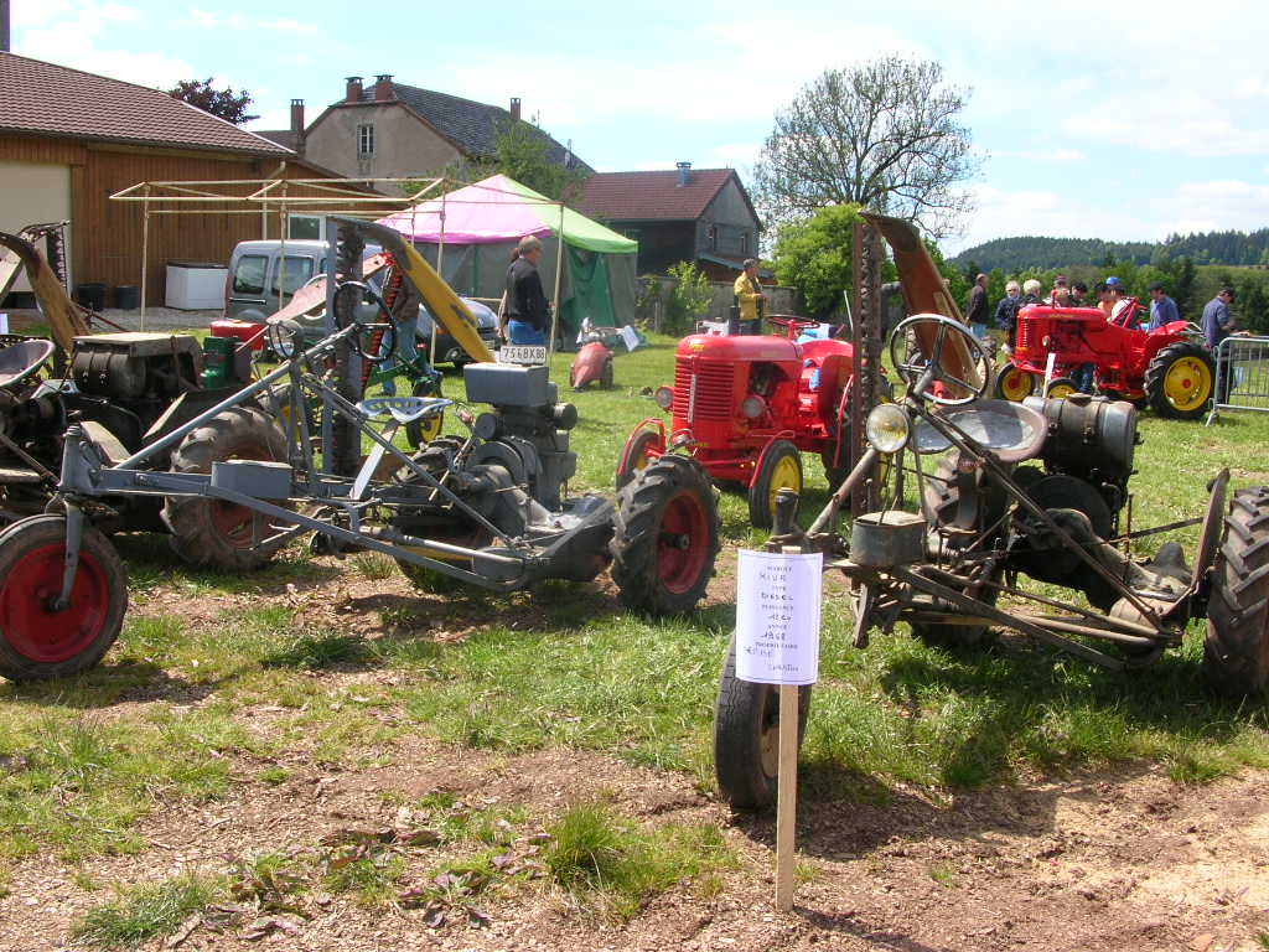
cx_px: 634
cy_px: 476
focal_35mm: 35
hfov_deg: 52.6
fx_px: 1283
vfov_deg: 40.7
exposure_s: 1/154
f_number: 5.6
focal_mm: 5.8
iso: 50
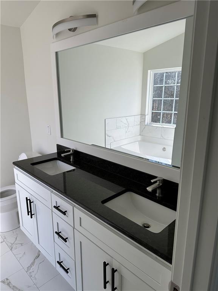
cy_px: 146
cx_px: 109
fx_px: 202
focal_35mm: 24
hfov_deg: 56.8
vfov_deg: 71.6
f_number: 1.78
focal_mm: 6.86
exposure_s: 1/704
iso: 80
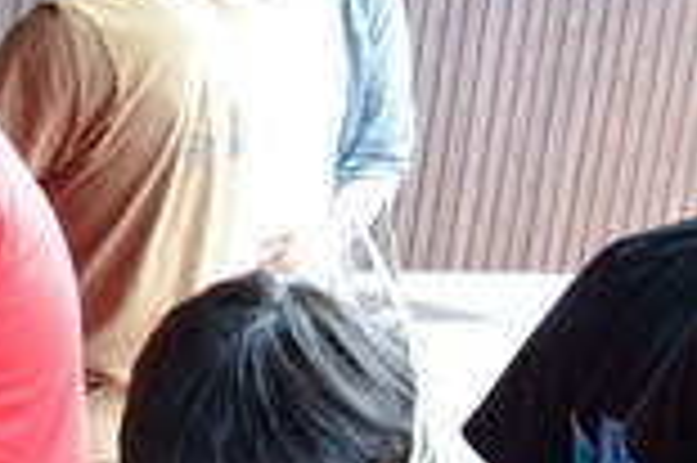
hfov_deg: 19.5
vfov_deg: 15.5
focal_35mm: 87
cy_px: 393
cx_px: -423
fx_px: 1683
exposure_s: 1/60
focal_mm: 18
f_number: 3.8
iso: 500
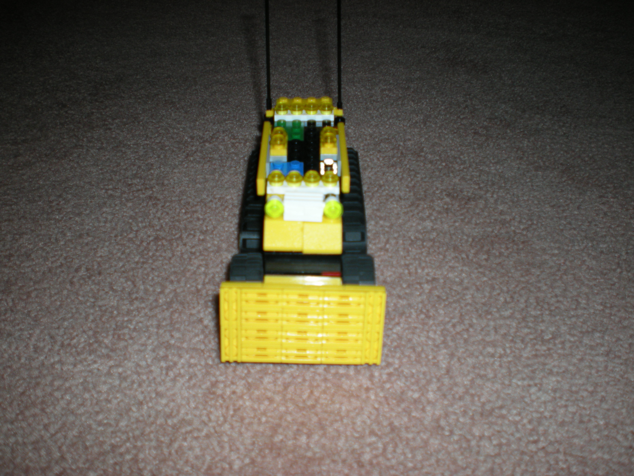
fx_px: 696
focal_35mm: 38
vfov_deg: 37.7
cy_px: 238
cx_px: 317
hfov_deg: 49.0
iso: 64
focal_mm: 6.3
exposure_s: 1/60
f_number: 3.1
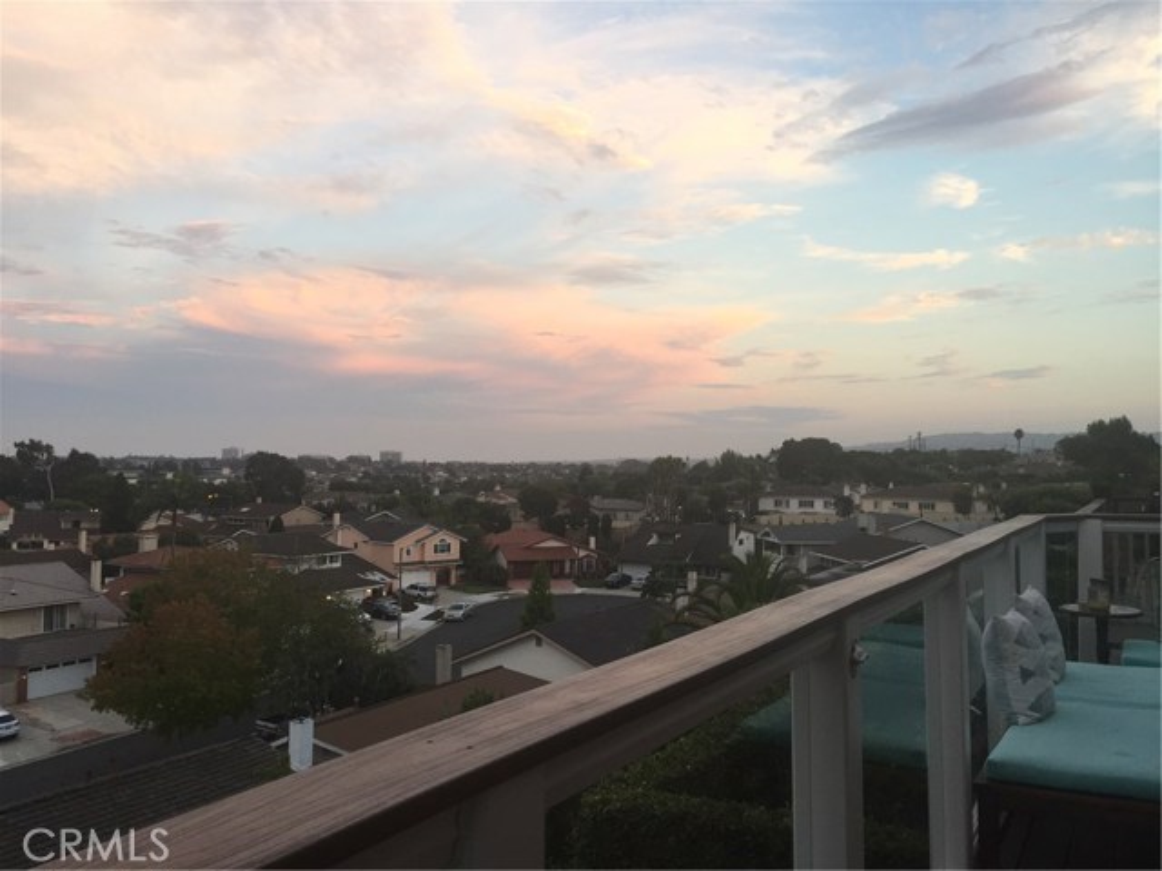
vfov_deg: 48.2
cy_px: 436
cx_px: 581
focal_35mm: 29
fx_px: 973
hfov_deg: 61.7
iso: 40
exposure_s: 1/60
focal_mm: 4.15
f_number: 2.2
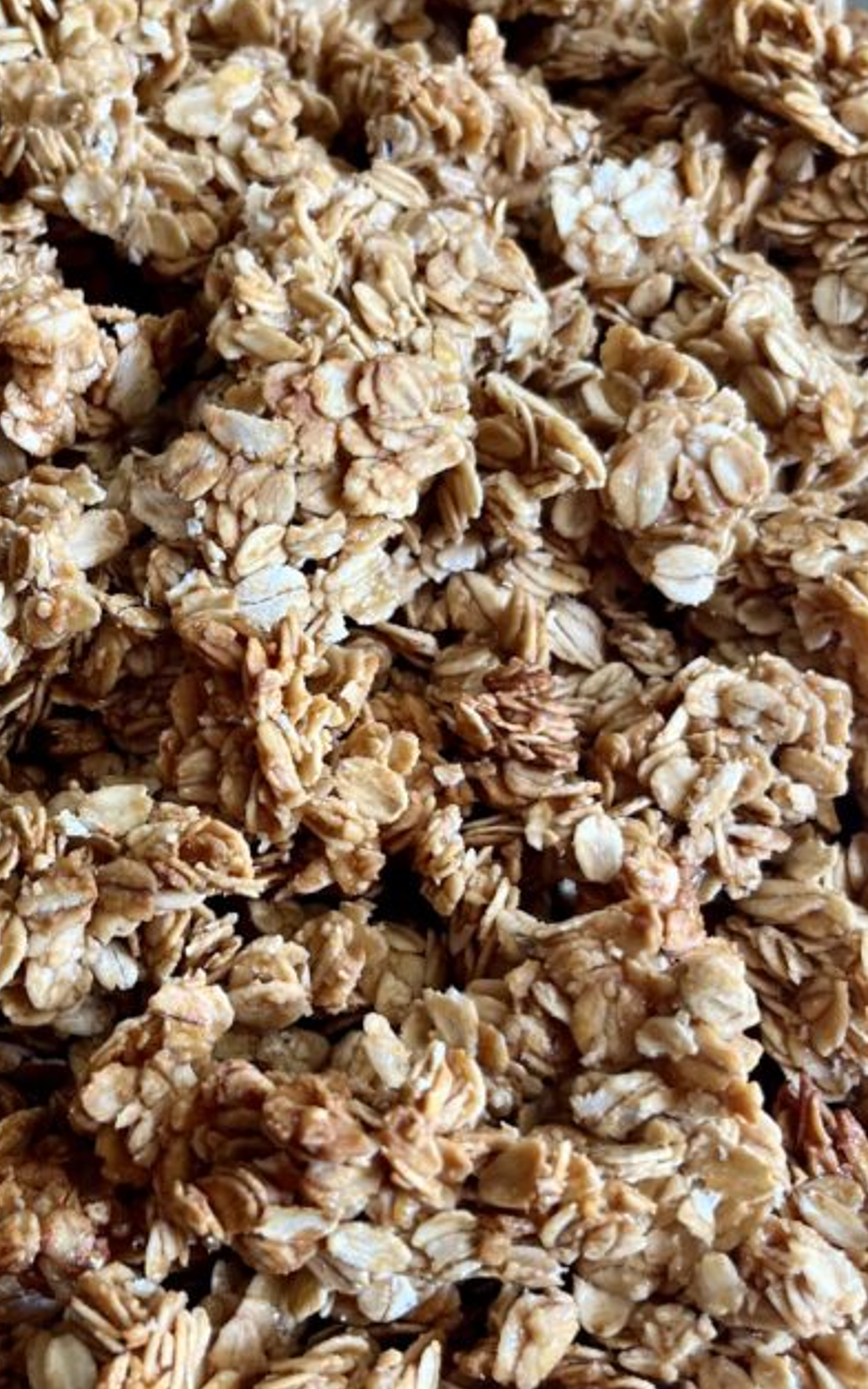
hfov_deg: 28.0
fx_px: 1703
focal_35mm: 45
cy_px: 735
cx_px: 179
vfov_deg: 44.3
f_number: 1.6
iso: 125
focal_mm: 5.1
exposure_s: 1/99
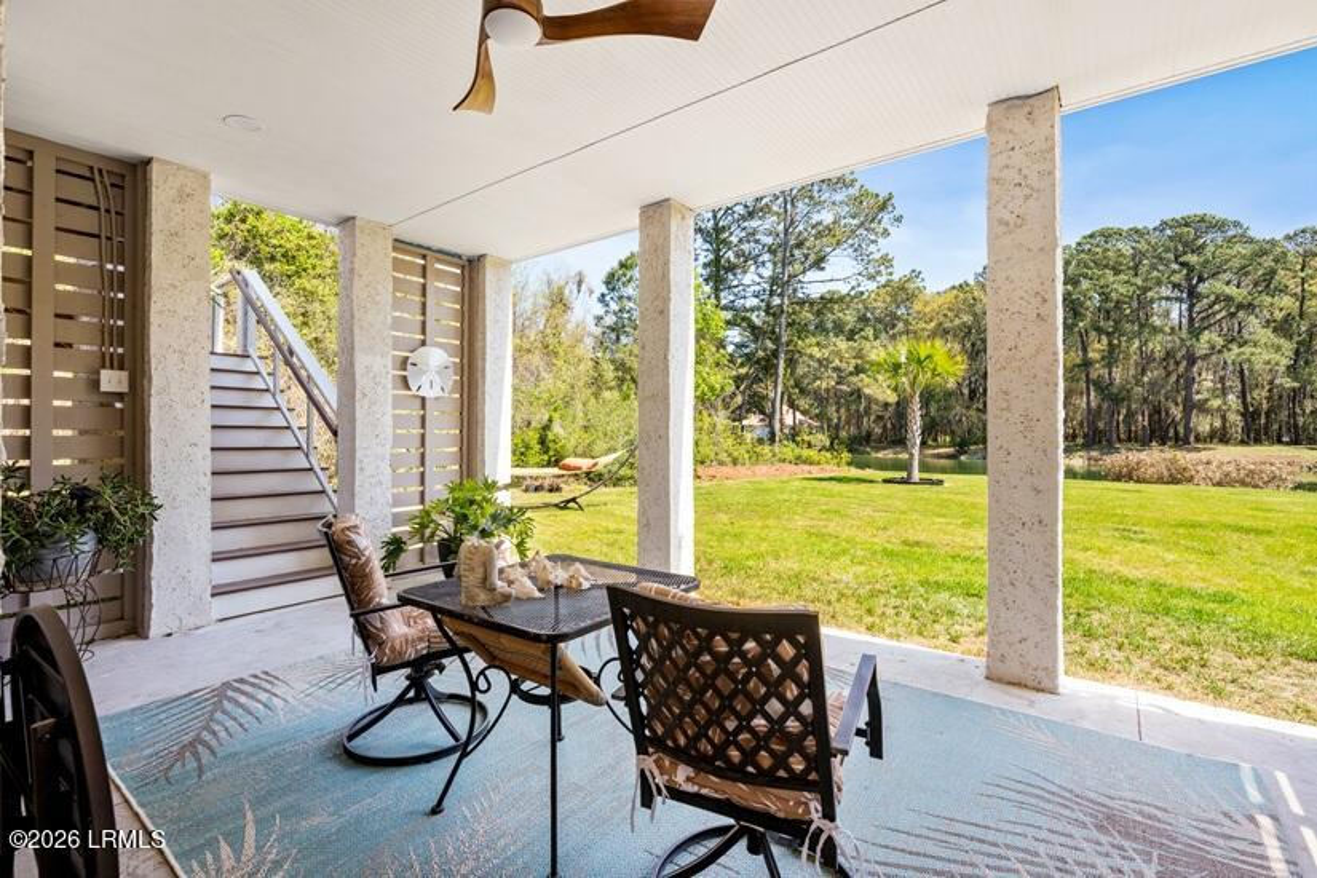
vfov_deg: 73.7
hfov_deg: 96.7
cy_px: 439
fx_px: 585
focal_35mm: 16
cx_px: 658
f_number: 8
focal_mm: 16
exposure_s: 1/100
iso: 400
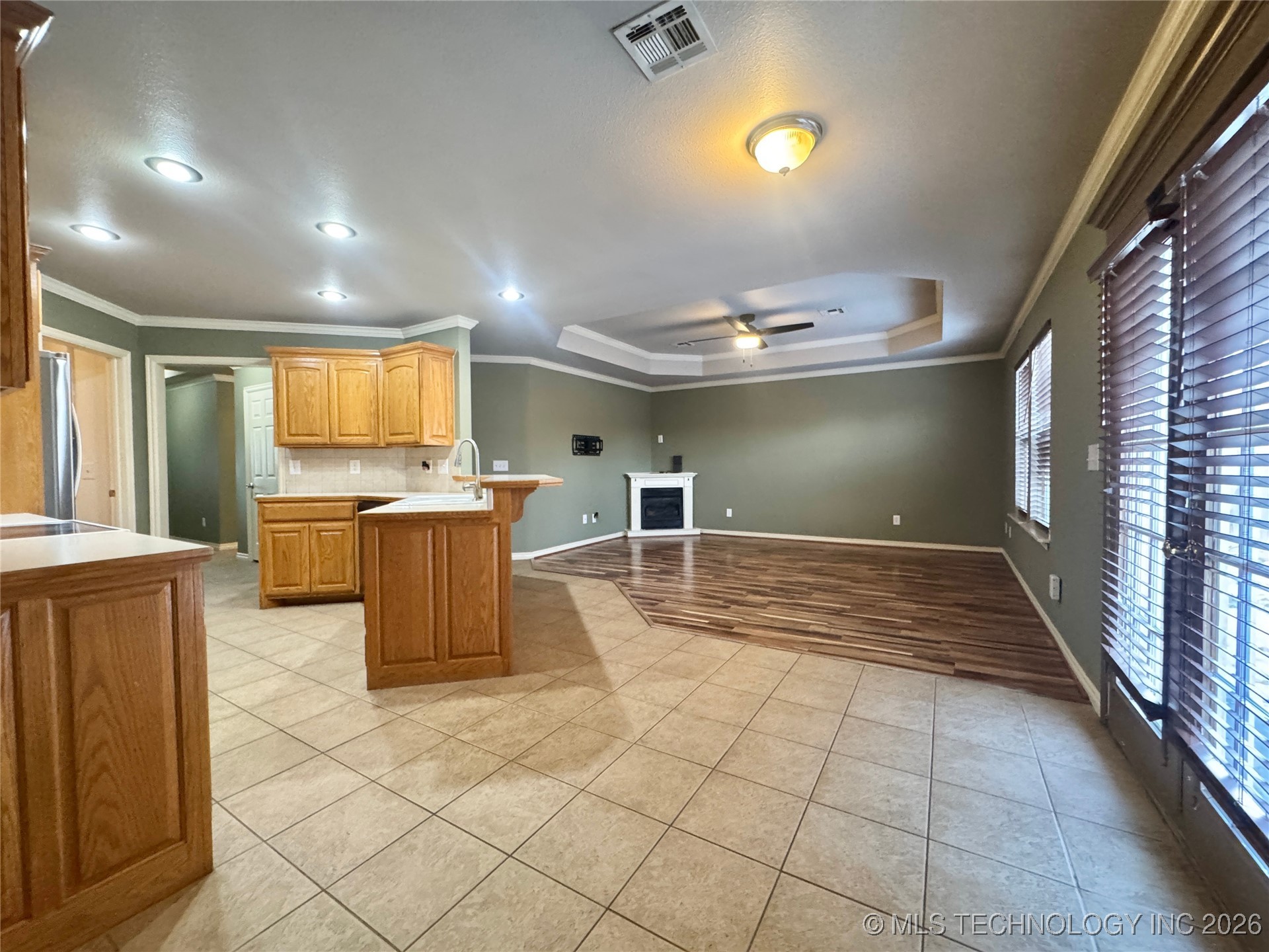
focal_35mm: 14
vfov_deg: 85.7
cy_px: 476
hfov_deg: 102.1
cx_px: 634
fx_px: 513
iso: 640
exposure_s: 1/60
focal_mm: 2.22
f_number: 2.2
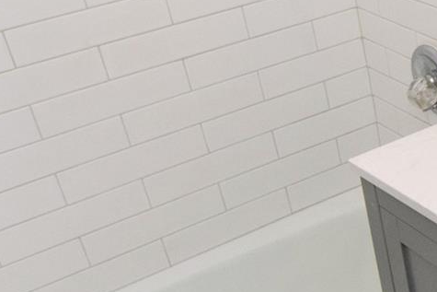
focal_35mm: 71
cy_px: 166
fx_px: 864
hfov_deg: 24.5
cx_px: 579
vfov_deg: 19.2
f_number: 11
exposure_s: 1/100
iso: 500
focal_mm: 11
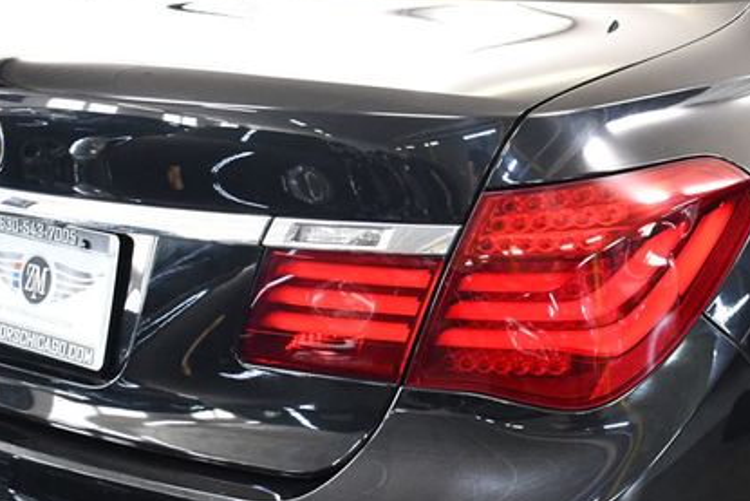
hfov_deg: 28.0
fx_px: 1480
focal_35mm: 71
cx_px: 560
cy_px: 259
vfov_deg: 19.2
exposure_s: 1/125
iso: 2800
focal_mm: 23
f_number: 3.8
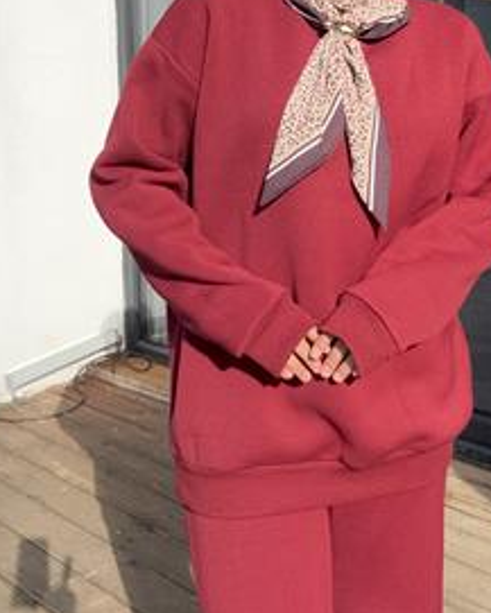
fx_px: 781
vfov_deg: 41.1
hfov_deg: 34.7
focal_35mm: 43
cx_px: 305
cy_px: 127
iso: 25
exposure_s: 1/1172
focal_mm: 2.69
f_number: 1.9
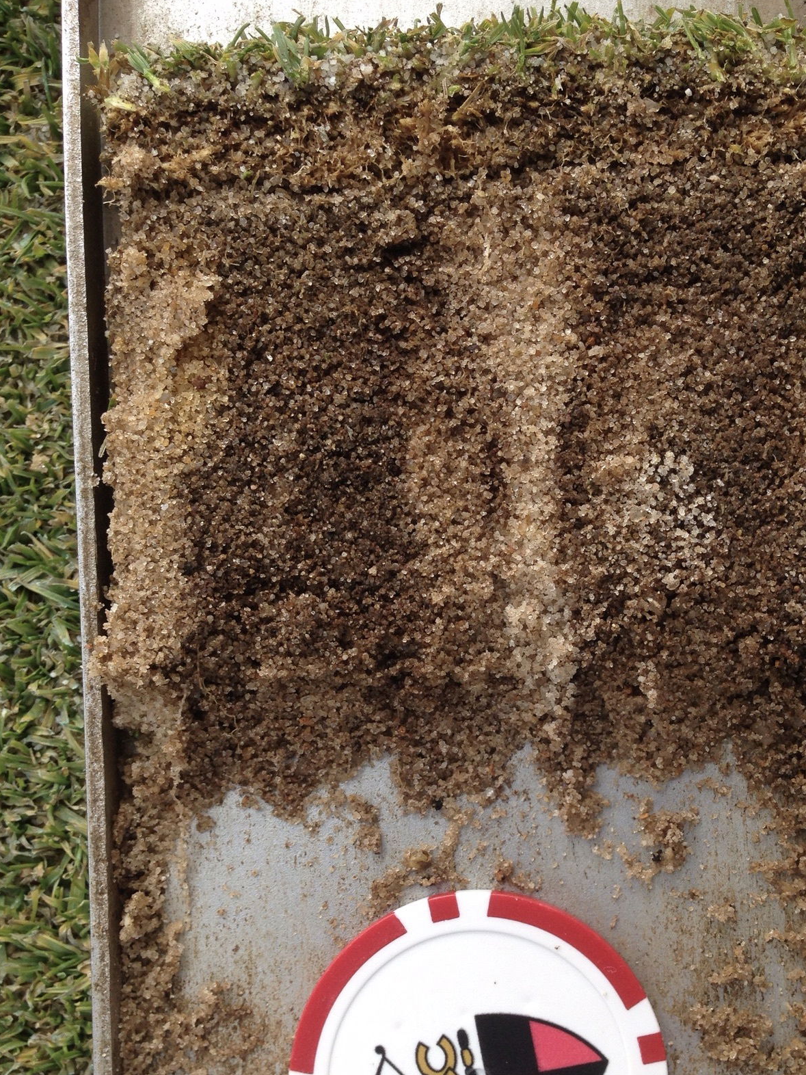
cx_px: 522
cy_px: 671
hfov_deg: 33.4
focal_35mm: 43
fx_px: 1335
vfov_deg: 43.5
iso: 50
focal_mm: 4.12
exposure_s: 1/467
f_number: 2.4
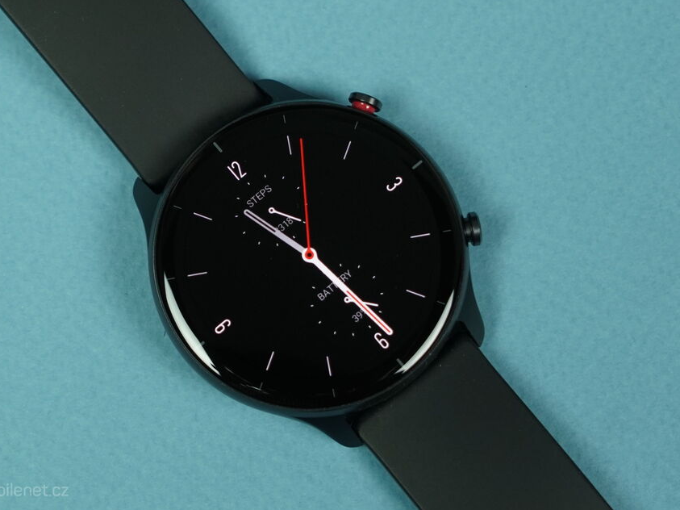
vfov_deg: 25.7
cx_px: 313
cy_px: 257
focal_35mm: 57
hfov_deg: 33.8
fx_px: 1120
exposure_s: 1/200
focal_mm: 52
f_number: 5.6
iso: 1250
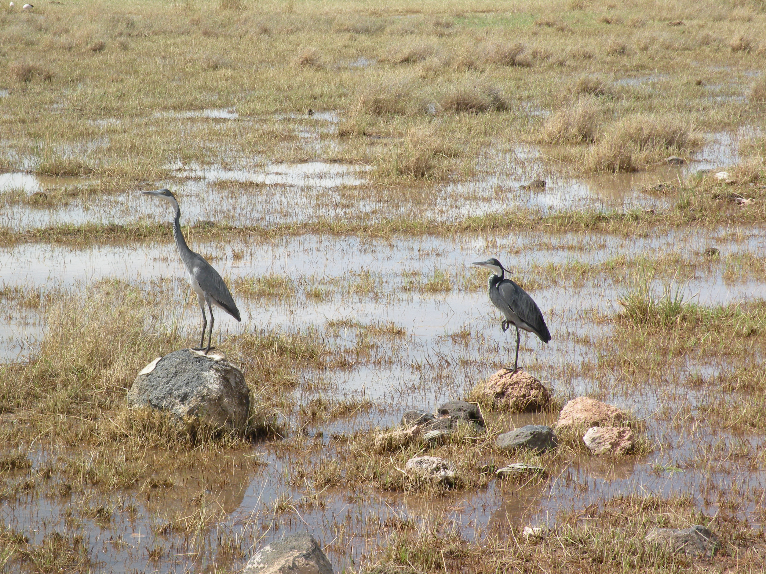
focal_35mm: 130
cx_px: 384
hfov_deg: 15.2
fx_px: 2877
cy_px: 286
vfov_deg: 11.4
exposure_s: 1/293
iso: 64
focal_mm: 22.9
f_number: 7.1
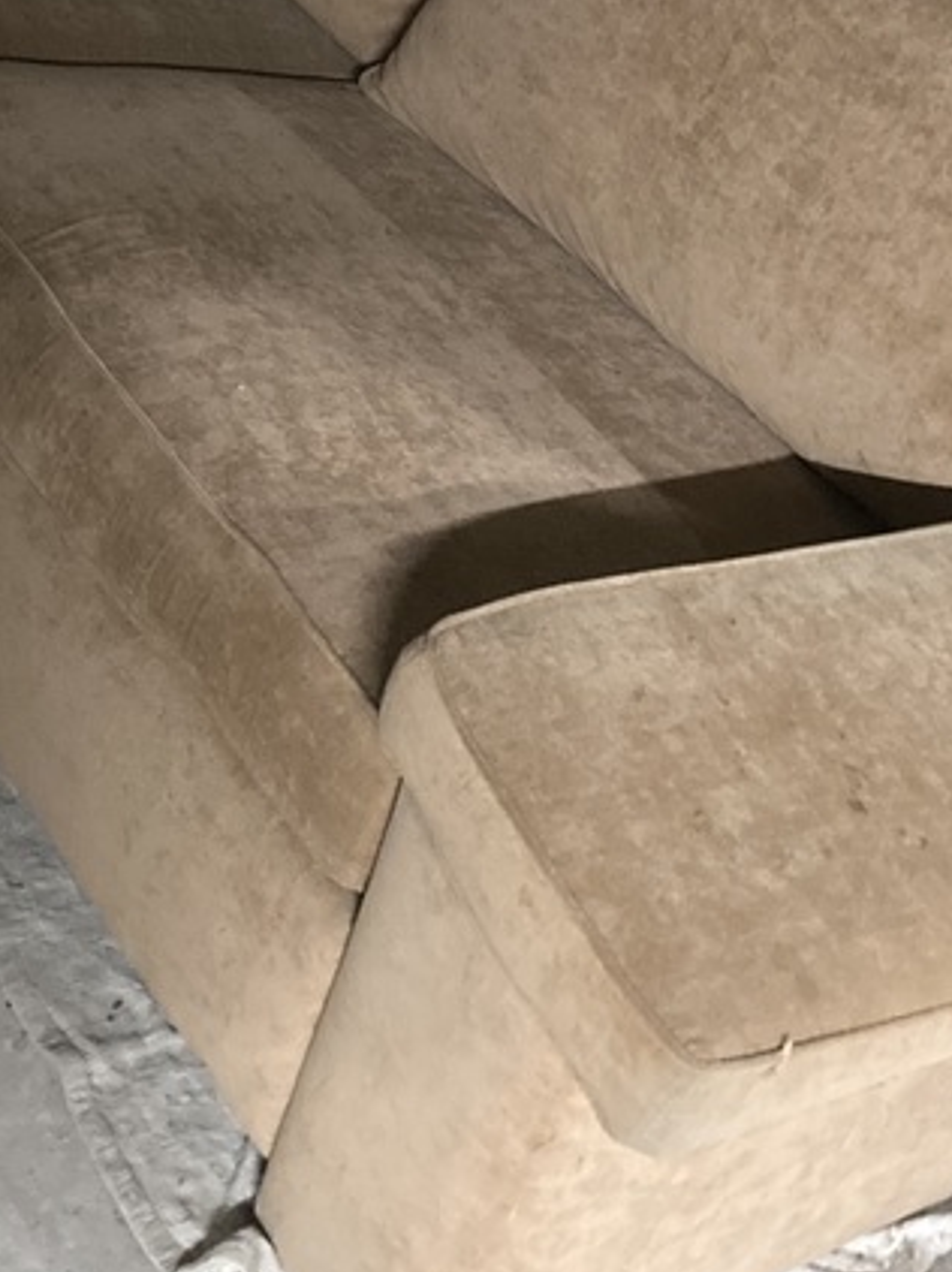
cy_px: 87
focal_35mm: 68
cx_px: 455
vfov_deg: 27.4
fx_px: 2496
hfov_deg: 21.6
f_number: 1.8
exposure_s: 1/25
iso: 640
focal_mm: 3.99
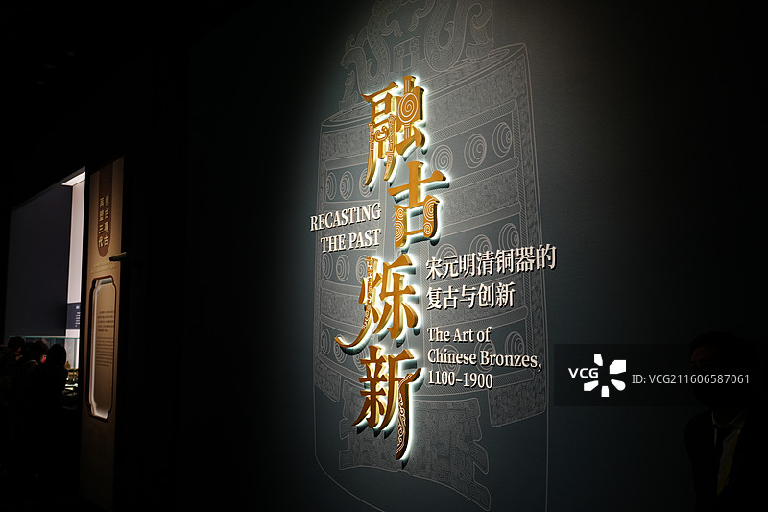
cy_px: 256
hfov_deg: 57.2
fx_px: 704
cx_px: 384
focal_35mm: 33
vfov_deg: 40.0
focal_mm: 33
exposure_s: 1/80
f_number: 4
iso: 1000
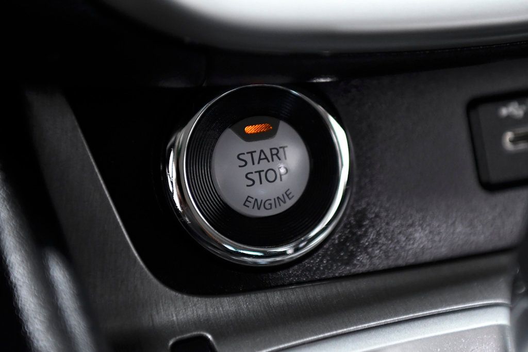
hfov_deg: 19.5
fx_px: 1540
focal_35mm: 105
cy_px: 176
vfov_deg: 13.0
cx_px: 264
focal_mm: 70
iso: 2500
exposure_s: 1/500
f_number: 3.5
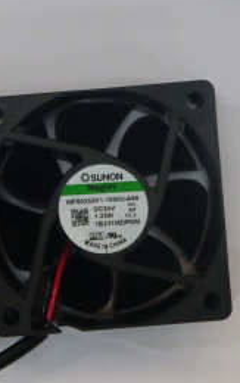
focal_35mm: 206
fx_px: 2151
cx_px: 43
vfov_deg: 10.2
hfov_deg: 6.4
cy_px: 136
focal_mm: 14.2
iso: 320
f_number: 5.1
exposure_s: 1/60
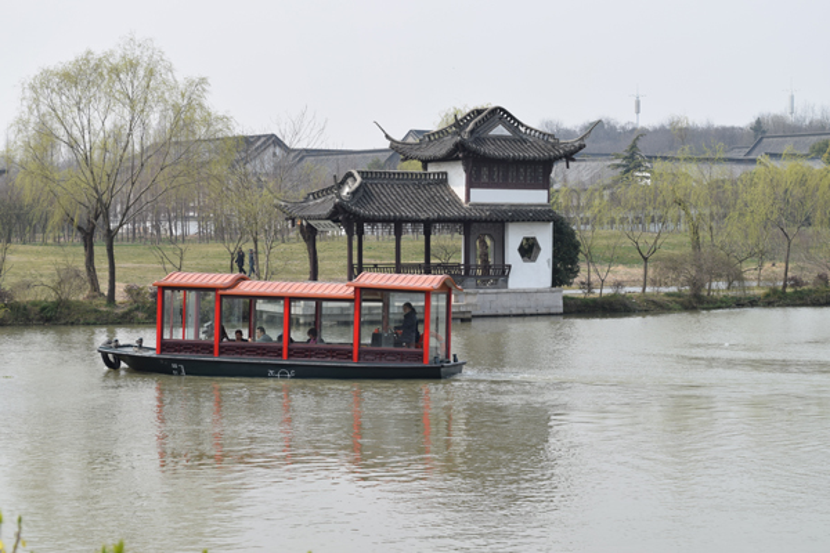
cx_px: 415
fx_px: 1902
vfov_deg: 16.6
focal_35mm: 82
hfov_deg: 24.6
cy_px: 276
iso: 200
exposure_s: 1/320
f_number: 9
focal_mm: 55
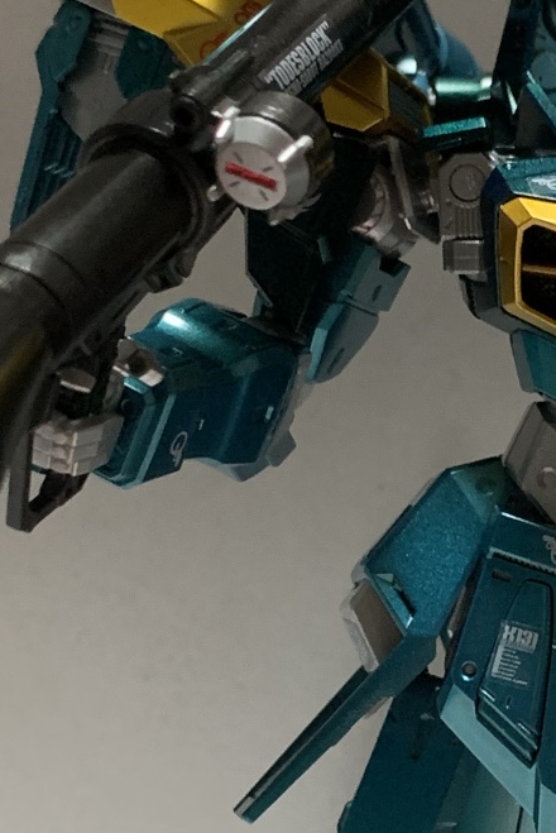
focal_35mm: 84
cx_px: 603
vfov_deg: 24.2
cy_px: 429
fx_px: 1944
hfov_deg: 15.9
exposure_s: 1/30
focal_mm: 4.25
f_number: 1.8
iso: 640
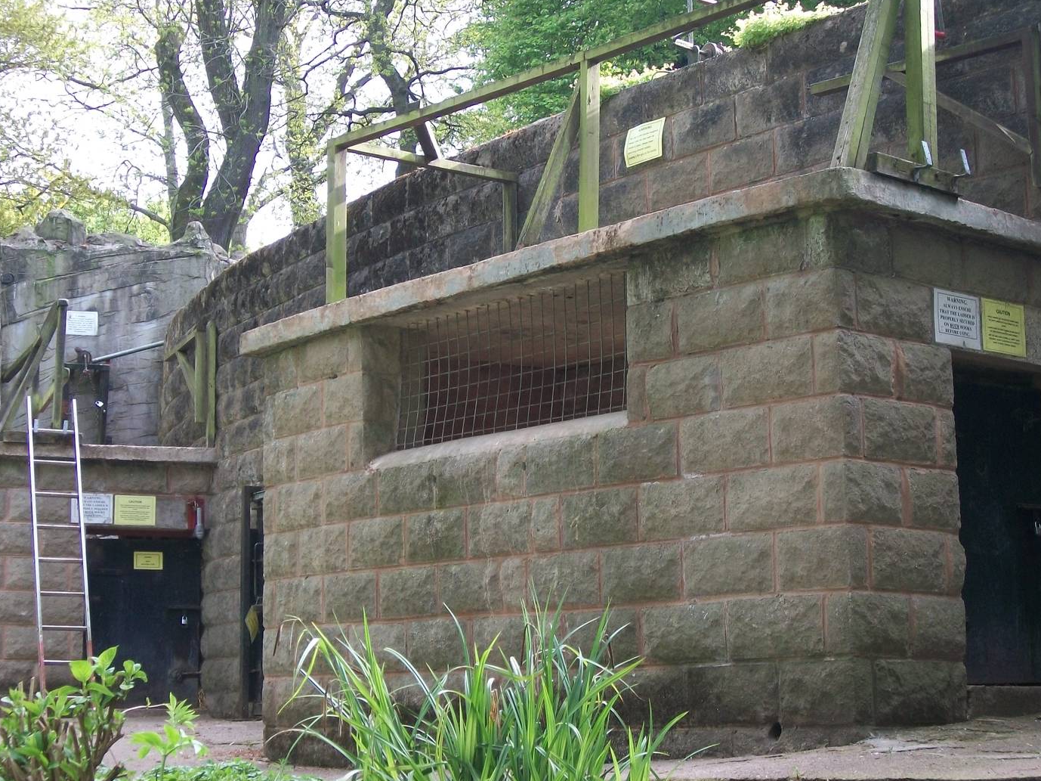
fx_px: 2165
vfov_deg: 20.4
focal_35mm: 72
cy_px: 377
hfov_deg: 27.0
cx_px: 490
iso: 80
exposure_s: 1/60
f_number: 4.1
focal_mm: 11
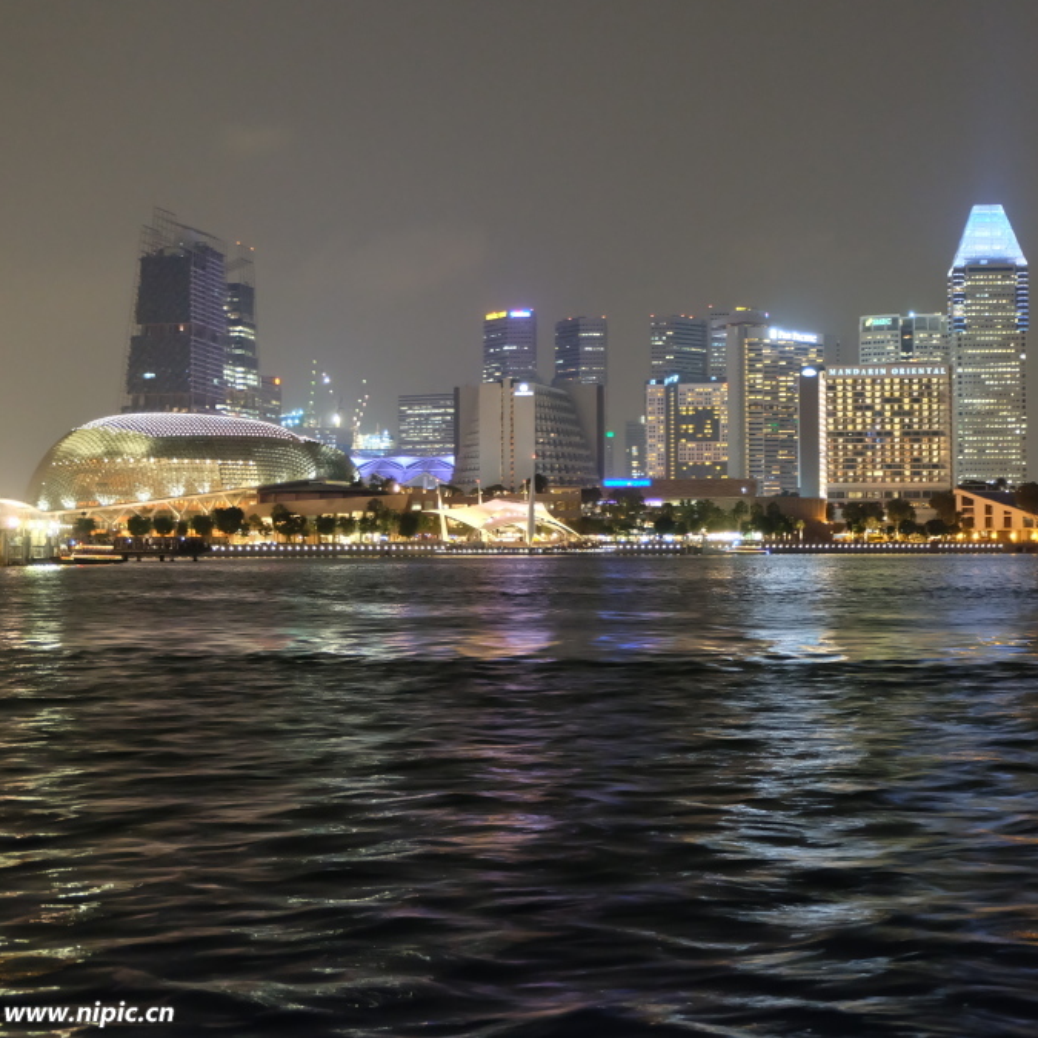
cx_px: 637
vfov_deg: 34.7
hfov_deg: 34.5
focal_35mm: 49
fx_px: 1662
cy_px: 514
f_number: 4.5
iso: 3200
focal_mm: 25.6
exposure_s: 1/4
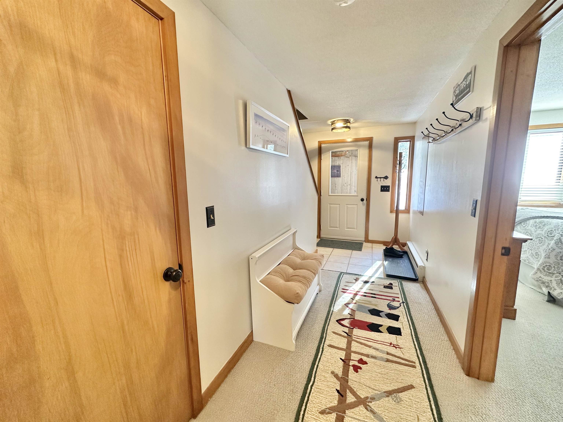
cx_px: 282
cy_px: 211
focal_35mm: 14
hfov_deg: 102.1
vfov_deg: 85.7
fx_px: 228
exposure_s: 1/60
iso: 160
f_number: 2.2
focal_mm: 2.22
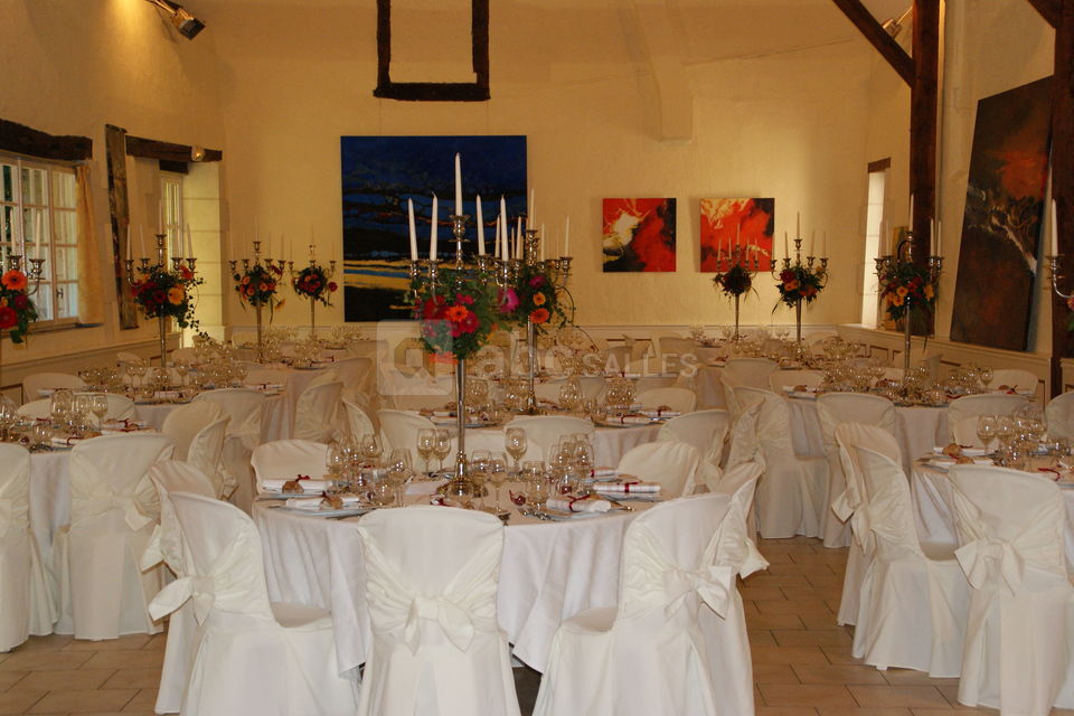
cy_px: 358
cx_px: 537
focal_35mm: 52
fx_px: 1566
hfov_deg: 37.9
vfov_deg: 25.8
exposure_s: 1/60
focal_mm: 35
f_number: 5.6
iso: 400
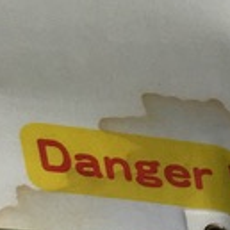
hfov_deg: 8.4
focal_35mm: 203
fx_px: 1526
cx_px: 389
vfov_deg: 8.4
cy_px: -144
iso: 25
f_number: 2.2
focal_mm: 4.15
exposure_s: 1/950
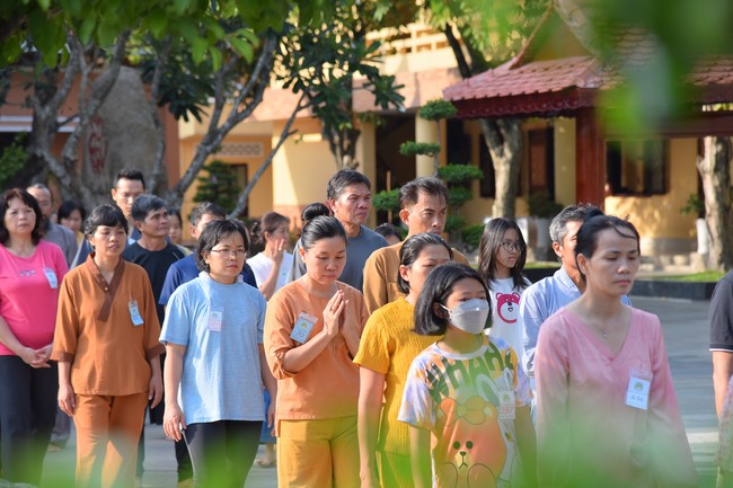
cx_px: 366
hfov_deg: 17.1
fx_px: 2443
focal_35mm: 120
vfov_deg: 11.4
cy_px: 244
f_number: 5.6
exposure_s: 1/250
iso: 125
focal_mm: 120
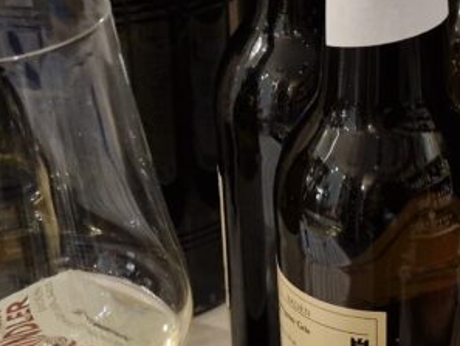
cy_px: 251
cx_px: 234
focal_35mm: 96
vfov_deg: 15.4
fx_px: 1276
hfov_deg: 20.4
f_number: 1.8
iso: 80
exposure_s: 1/100
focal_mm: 5.54
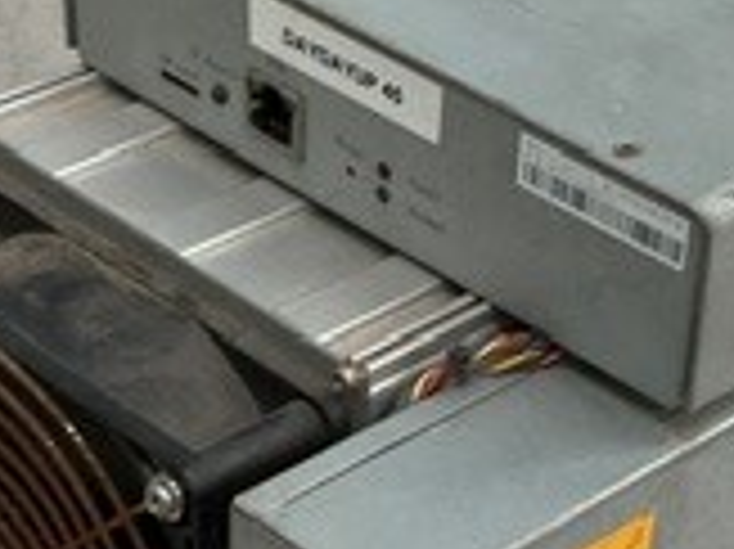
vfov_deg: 12.6
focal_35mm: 114
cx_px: 473
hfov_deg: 17.2
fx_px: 2415
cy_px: 702
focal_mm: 3
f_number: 1.8
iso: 50
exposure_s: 1/50
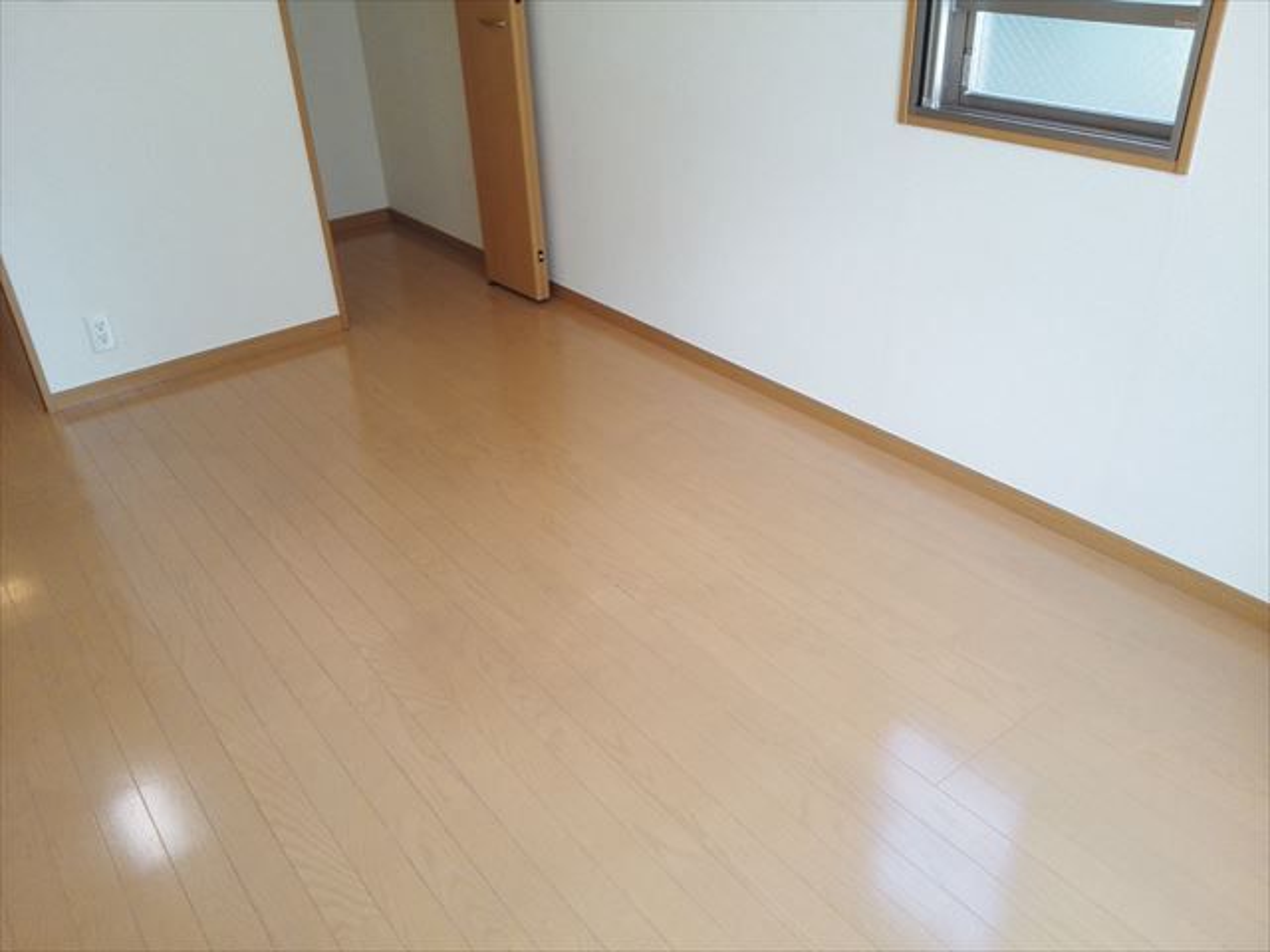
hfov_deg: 65.3
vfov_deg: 51.4
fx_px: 991
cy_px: 476
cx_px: 635
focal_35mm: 27
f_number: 2.4
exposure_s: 1/50
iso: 93
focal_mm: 2.87
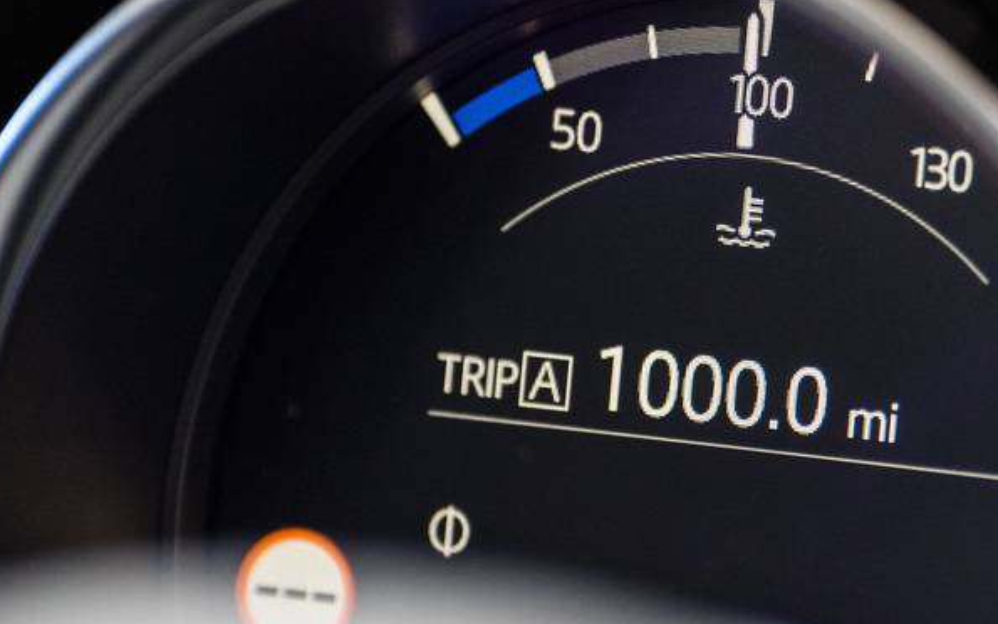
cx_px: 845
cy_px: 47
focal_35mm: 658
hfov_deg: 3.2
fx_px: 17898
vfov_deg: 2.0
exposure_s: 1/80
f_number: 2.8
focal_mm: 200
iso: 320
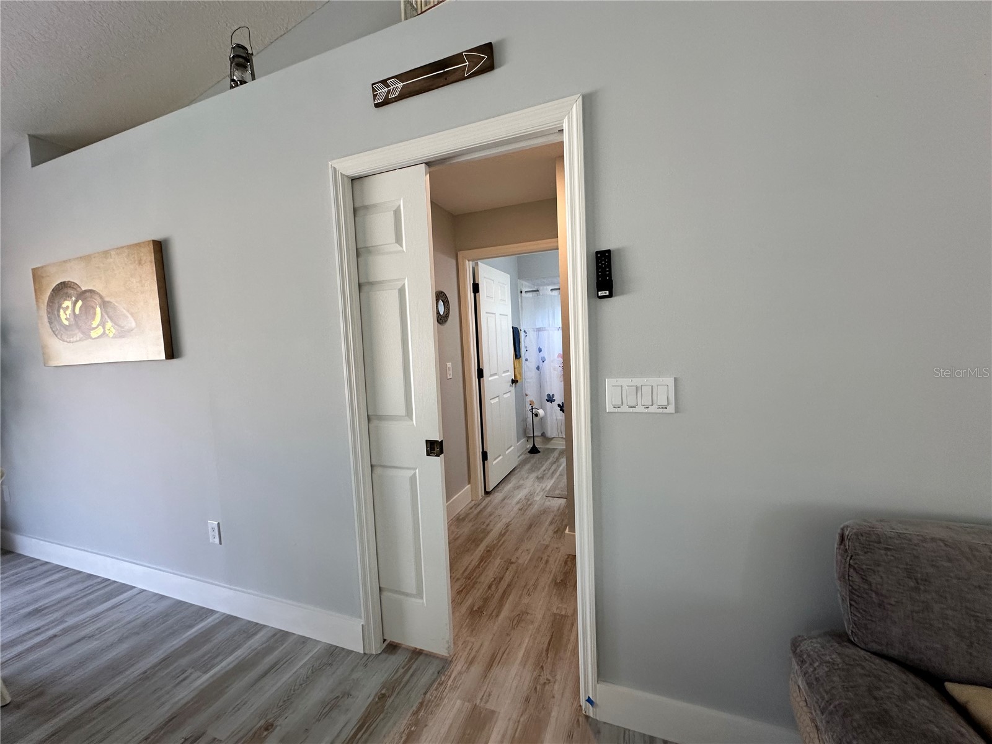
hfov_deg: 102.1
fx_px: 401
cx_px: 496
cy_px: 372
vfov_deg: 85.7
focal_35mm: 14
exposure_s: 1/120
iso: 160
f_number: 2.2
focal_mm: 2.22
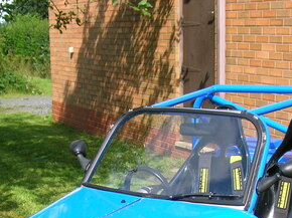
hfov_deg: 23.3
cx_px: 145
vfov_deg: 17.0
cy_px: 240
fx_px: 708
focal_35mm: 84
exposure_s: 1/130
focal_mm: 6.4
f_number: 5
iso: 50
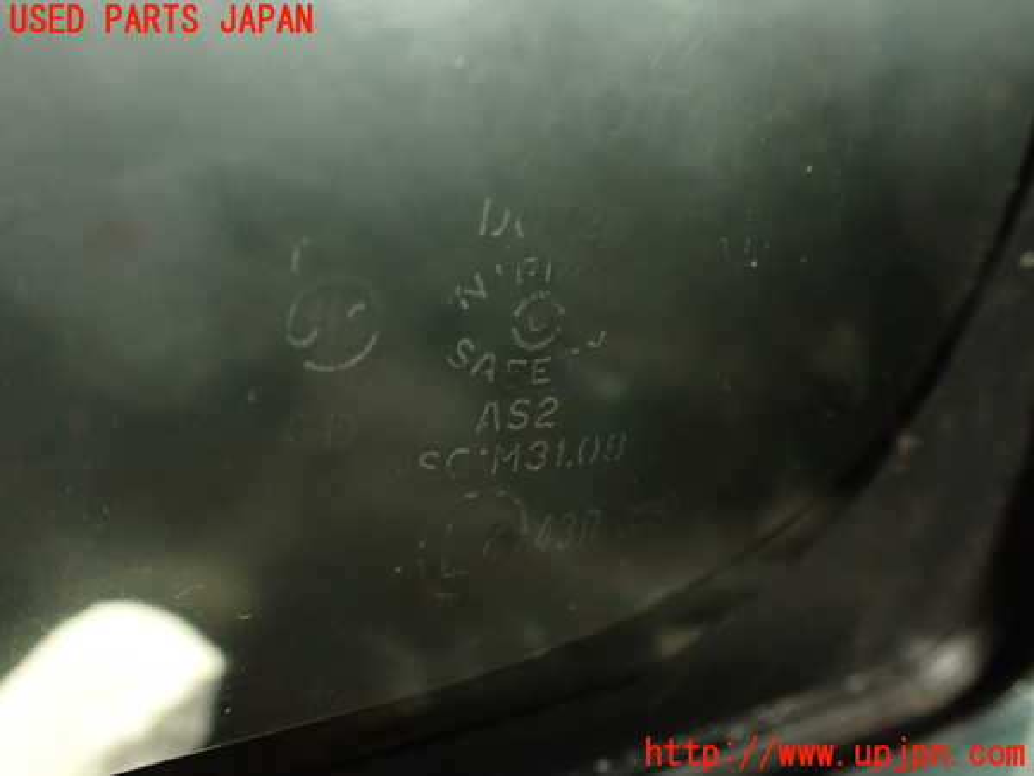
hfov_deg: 56.8
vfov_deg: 44.2
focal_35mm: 32
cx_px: 517
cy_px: 388
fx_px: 956
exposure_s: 1/13
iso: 800
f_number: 2.4
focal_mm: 5.79
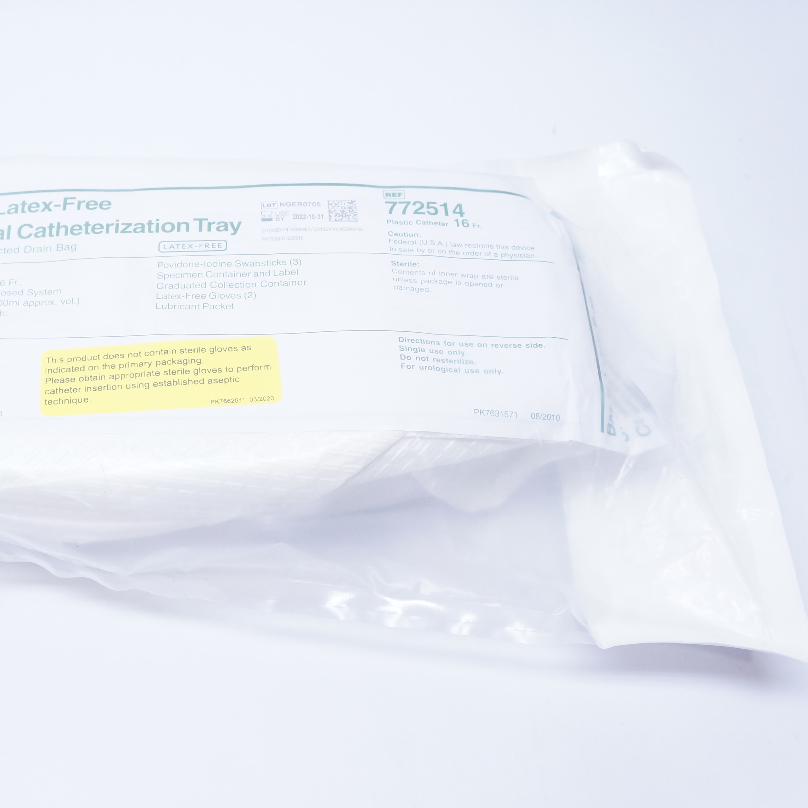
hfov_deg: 40.5
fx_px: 1073
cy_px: 400
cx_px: 238
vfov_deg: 41.3
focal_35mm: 41
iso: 1600
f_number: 5.6
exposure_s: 1/125
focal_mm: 21
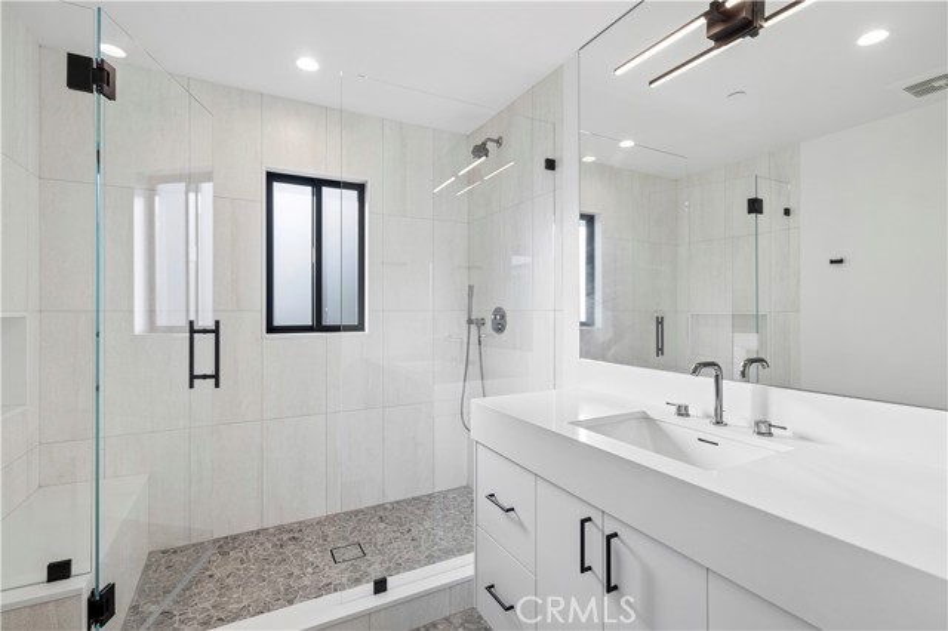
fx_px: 421
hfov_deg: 96.8
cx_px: 474
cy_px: 316
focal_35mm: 16
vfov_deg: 73.7
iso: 160
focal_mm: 16
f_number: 9
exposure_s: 1/60
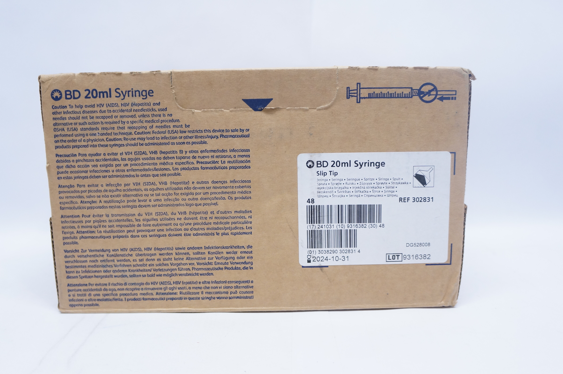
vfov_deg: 37.7
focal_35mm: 35
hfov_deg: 54.5
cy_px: 204
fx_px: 547
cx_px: 282
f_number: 3.5
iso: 800
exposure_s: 1/125
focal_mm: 20
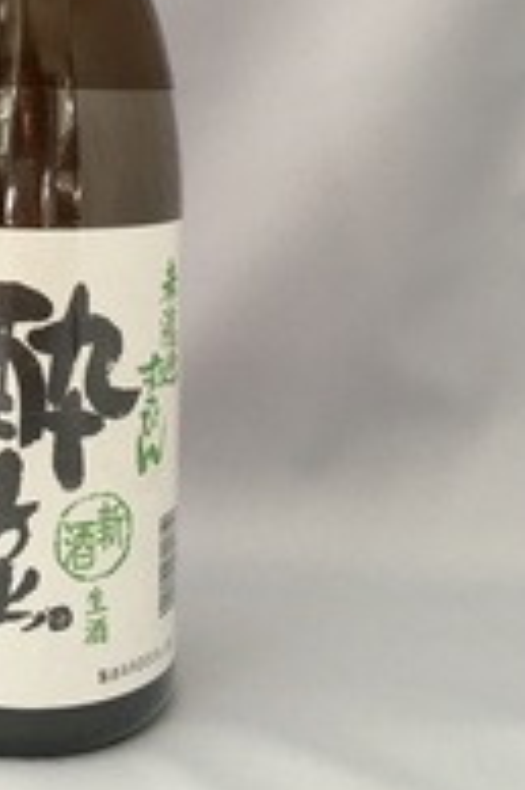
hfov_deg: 23.3
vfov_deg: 34.8
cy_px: 179
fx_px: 1227
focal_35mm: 56
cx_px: 20
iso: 80
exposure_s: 1/30
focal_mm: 4.15
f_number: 2.2
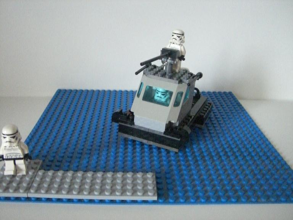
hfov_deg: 49.0
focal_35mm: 38
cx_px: 146
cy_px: 110
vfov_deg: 37.7
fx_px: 322
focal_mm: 6.2
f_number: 2.7
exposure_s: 1/30
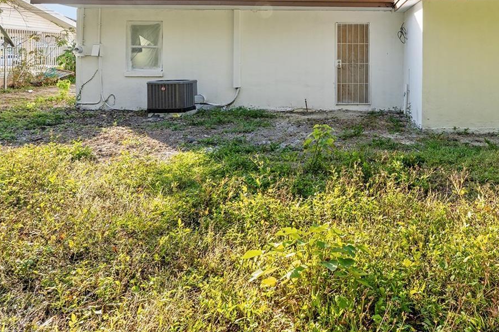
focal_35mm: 25
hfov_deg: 69.0
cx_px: 341
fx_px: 346
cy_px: 42
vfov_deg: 46.9
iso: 400
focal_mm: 14
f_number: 7.1
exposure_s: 1/80
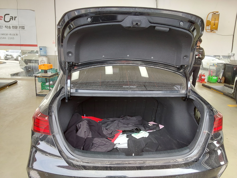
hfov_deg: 63.4
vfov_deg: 49.7
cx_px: 118
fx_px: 192
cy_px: 89
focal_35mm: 28
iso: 80
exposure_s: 1/120
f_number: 1.9
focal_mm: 2.91
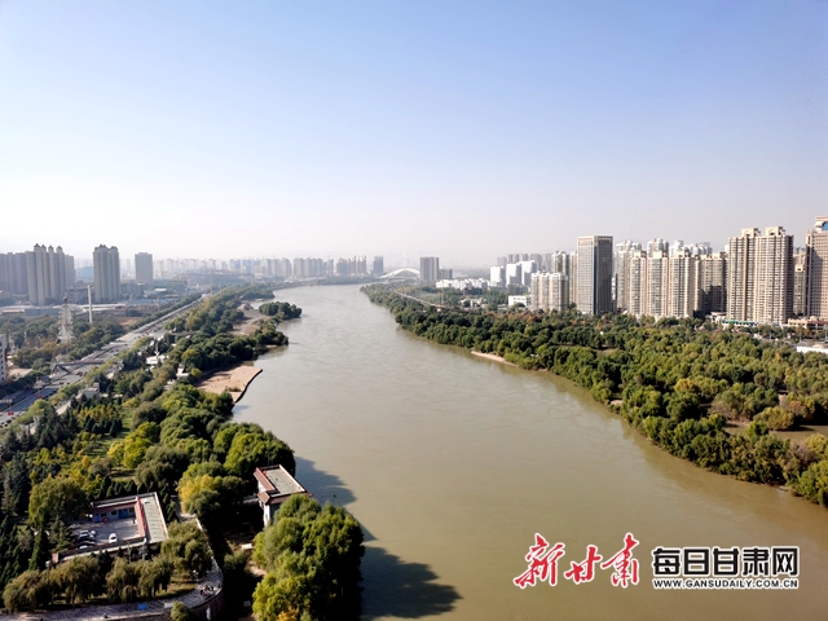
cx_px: 414
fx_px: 646
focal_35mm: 27
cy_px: 310
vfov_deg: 51.4
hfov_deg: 65.3
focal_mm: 5.58
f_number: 1.8
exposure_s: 1/2755
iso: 50
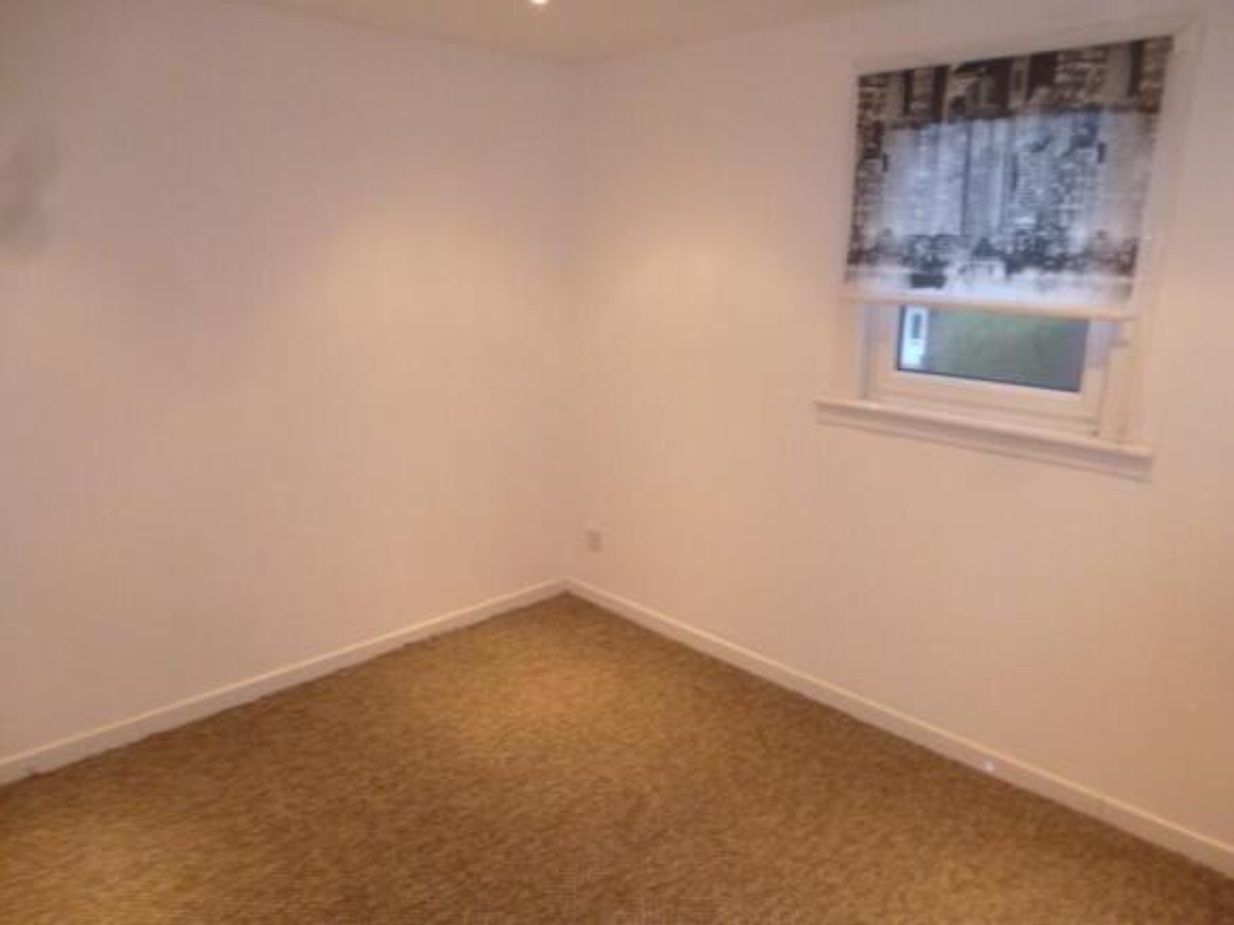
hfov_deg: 71.6
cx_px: 617
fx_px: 855
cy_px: 462
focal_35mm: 24
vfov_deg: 56.8
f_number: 2.8
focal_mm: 4.3
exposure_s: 1/25
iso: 400
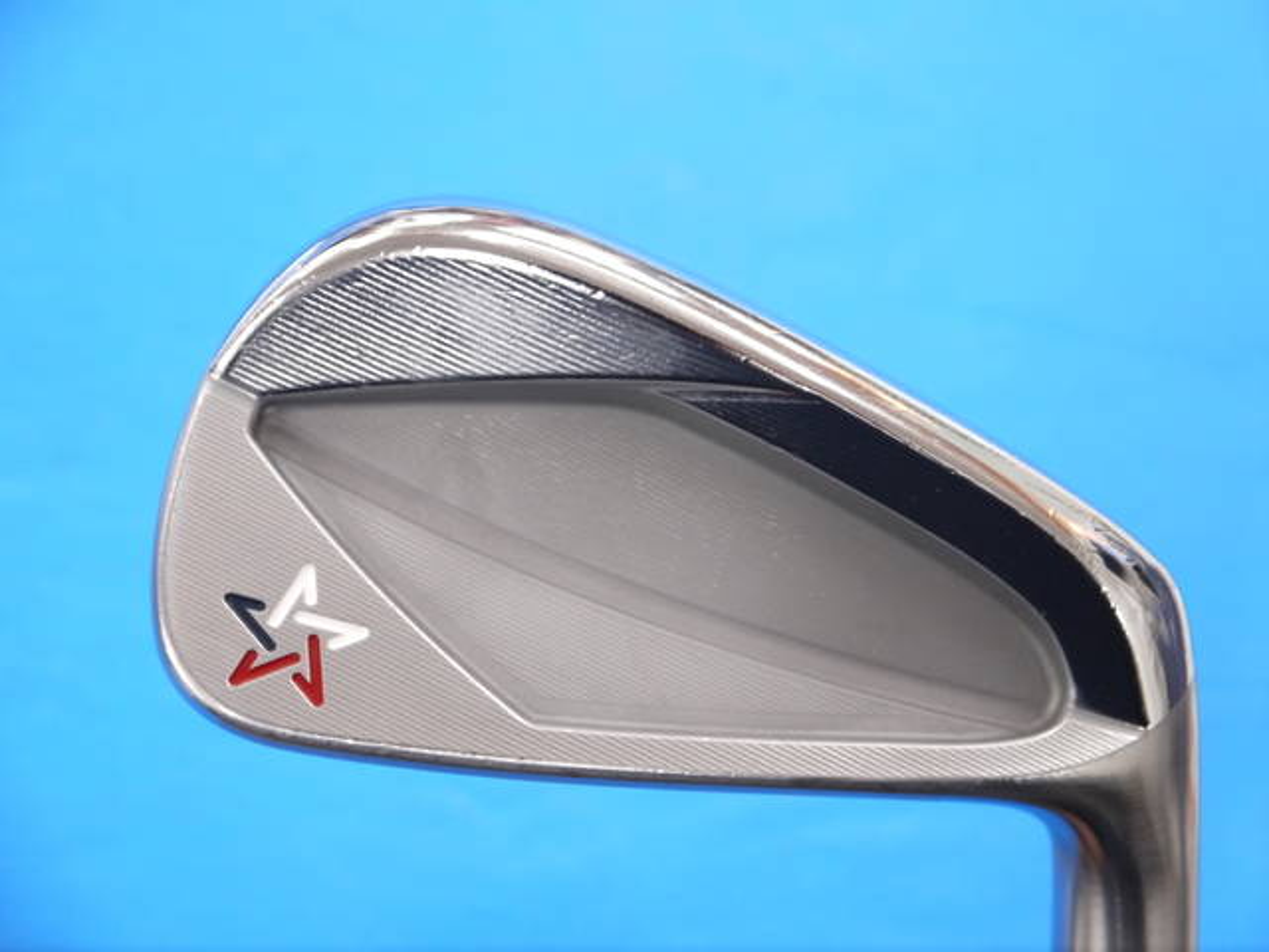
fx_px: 3079
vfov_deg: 17.6
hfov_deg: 23.3
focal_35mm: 84
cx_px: 634
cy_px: 476
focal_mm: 42
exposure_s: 1/80
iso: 800
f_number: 5.6
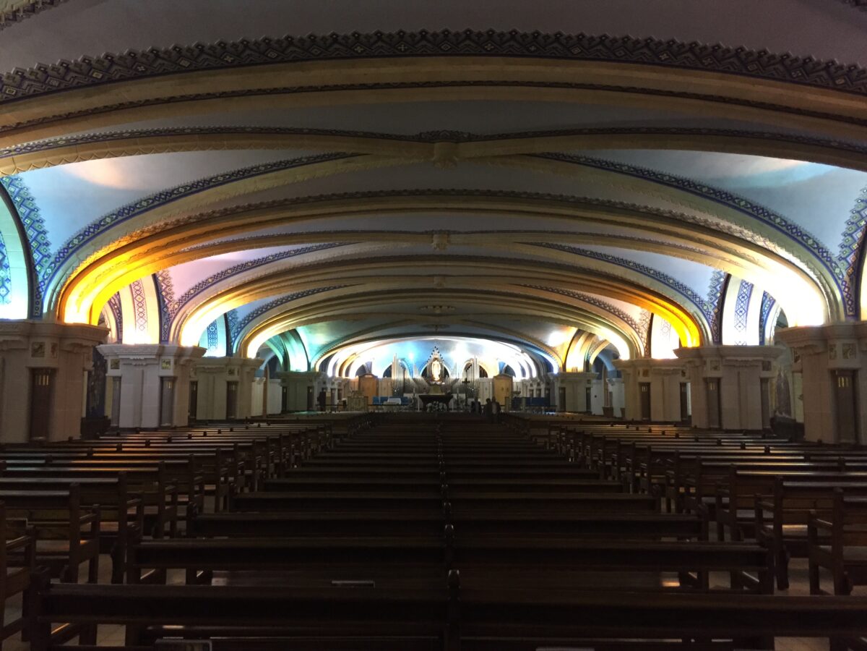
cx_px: 434
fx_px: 726
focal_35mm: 29
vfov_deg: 48.2
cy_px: 326
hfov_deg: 61.7
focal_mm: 4.15
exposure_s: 1/20
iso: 250
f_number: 2.2
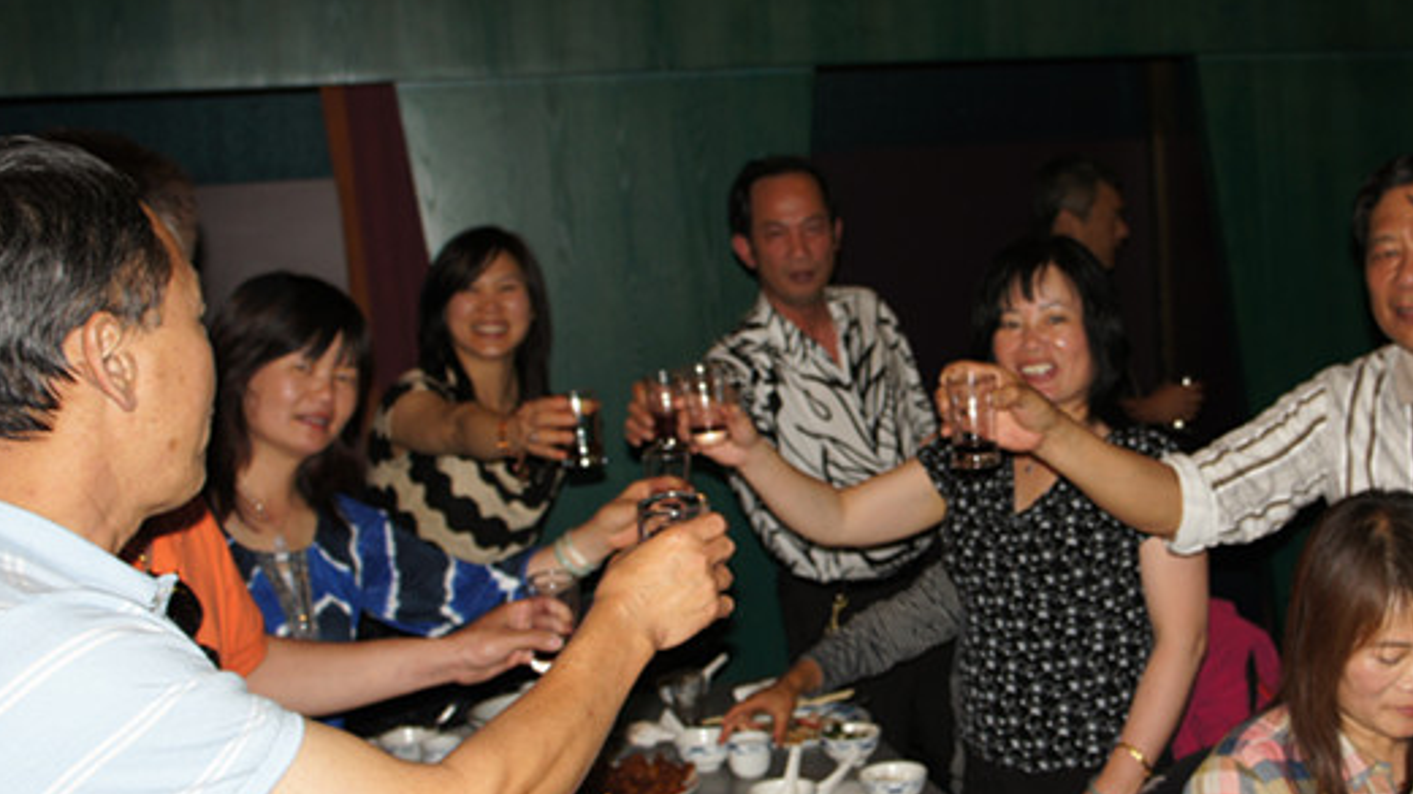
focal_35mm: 47
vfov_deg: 25.4
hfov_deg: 42.8
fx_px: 1761
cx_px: 1001
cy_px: 420
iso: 200
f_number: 4
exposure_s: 1/60
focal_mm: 20
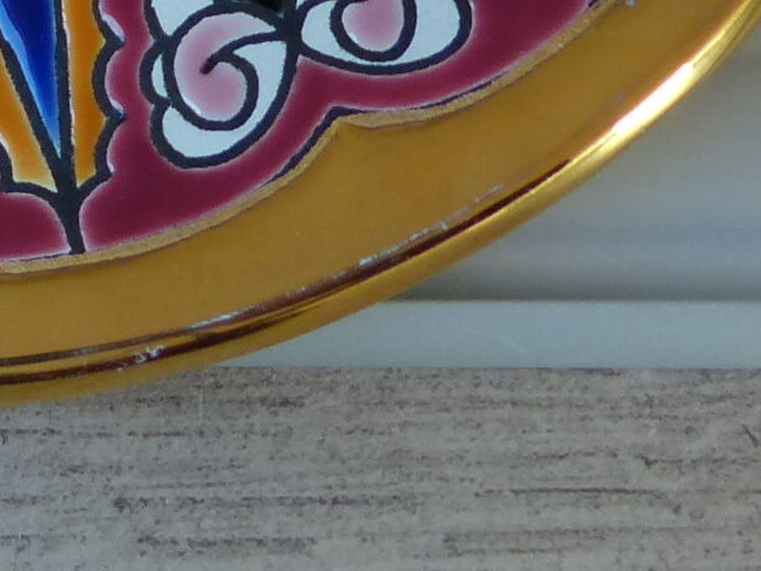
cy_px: -586
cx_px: -191
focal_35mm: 109
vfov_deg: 12.0
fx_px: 2396
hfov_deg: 17.1
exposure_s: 1/60
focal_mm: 4.5
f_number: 2.8
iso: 160
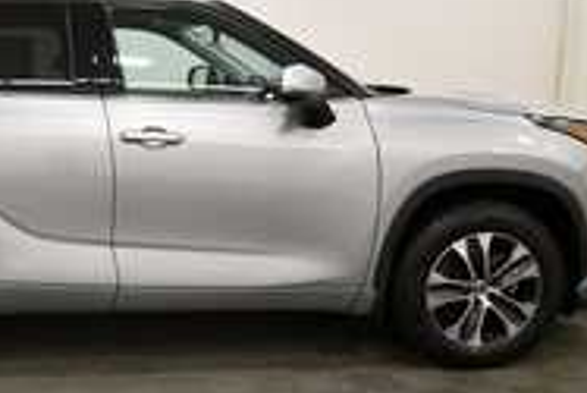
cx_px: 91
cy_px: 193
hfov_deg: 41.1
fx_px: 734
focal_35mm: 45
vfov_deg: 29.9
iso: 800
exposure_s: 1/160
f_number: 5
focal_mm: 14
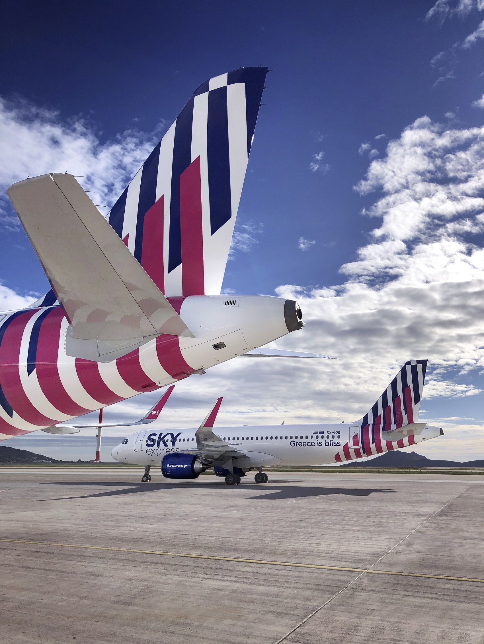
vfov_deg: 63.4
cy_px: 322
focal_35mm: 28
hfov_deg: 49.8
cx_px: 242
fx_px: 522
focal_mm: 4
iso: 25
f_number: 1.8
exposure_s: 1/6024
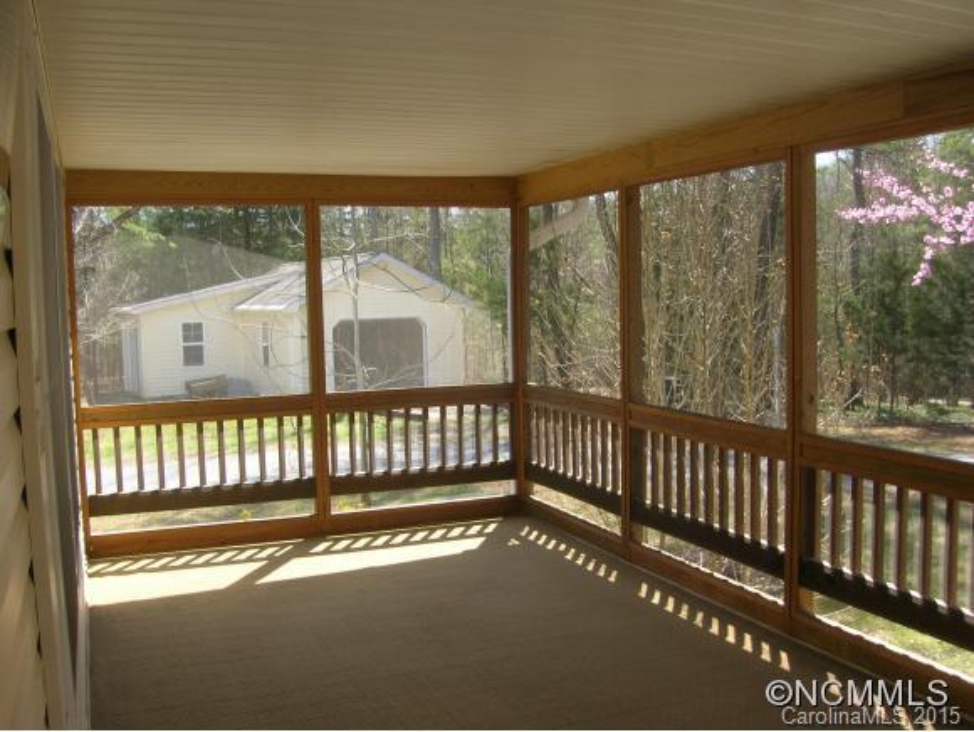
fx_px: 957
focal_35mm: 34
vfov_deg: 41.8
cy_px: 366
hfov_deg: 53.9
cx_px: 487
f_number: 4.9
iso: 50
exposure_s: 1/42.6
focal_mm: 5.7
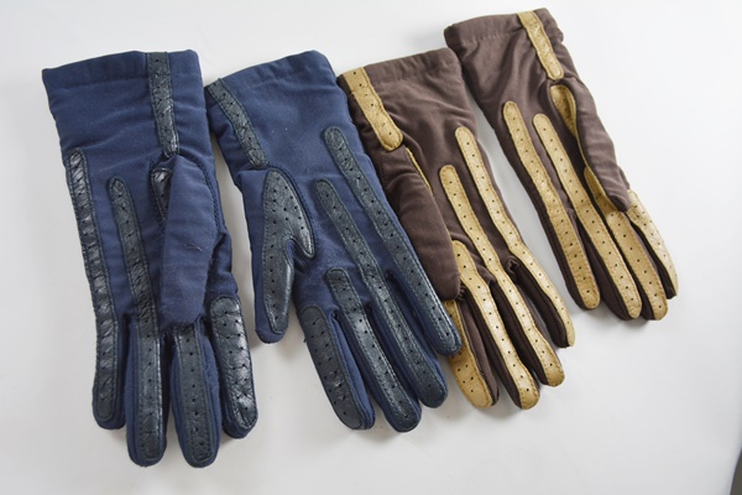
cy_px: 248
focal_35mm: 36
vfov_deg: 36.9
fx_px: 742
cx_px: 371
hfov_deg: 53.1
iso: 400
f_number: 5.6
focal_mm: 24
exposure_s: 1/125
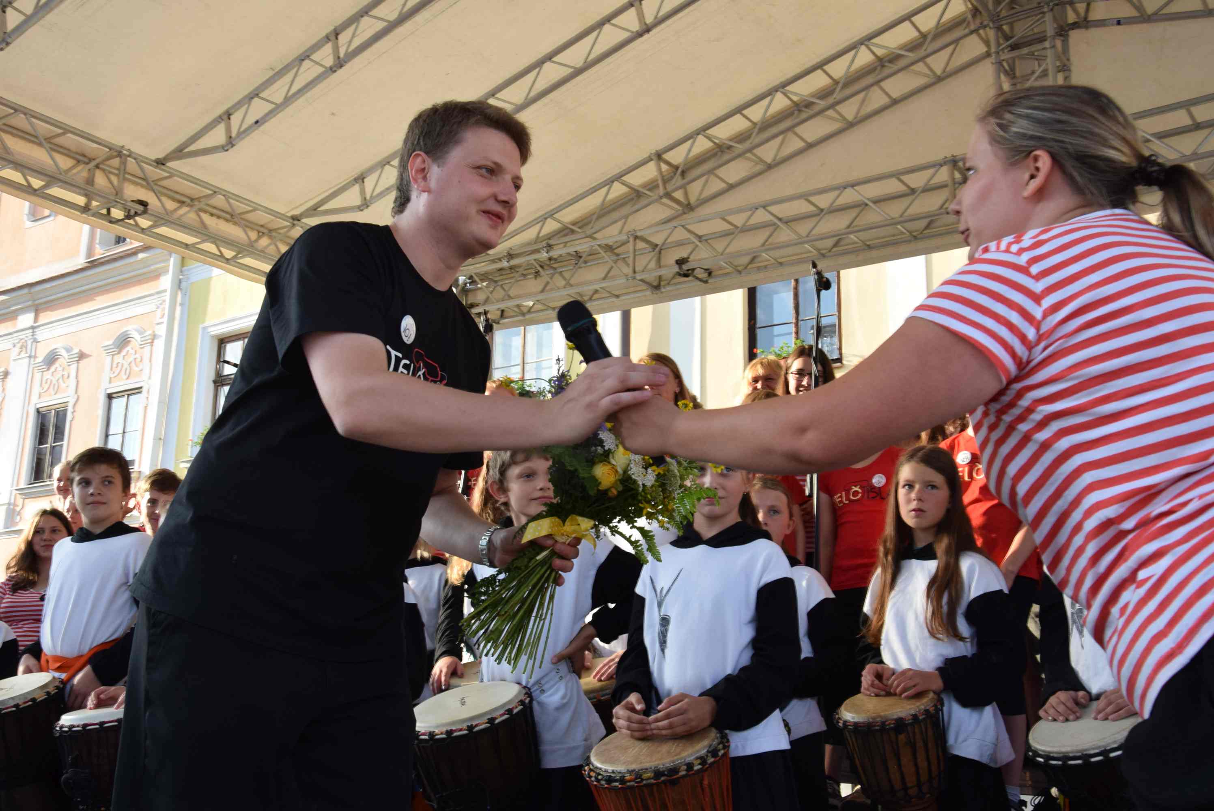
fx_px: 1266
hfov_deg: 51.2
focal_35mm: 38
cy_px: 406
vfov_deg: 35.6
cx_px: 607
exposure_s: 1/160
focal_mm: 25
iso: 400
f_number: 9
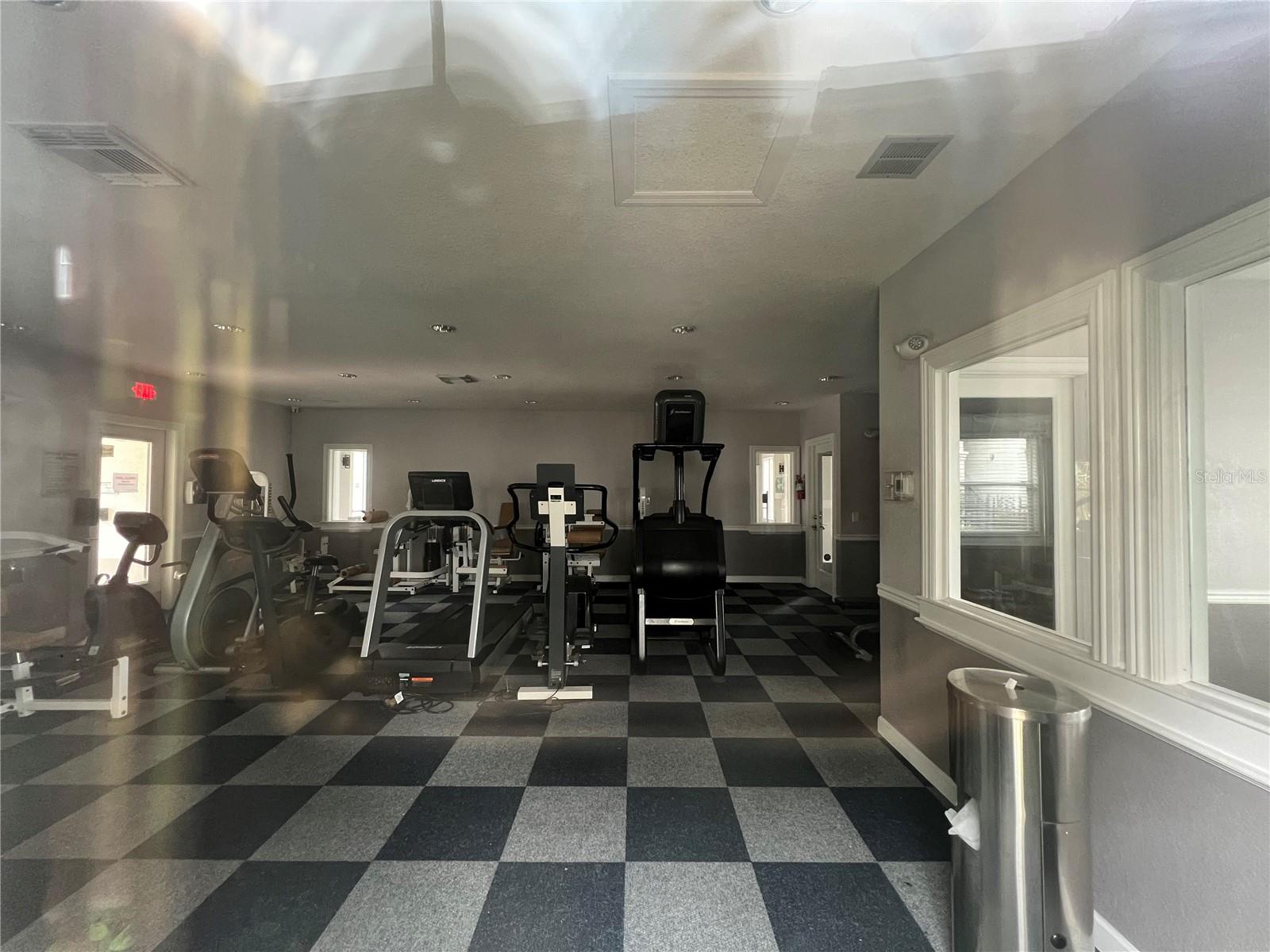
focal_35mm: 13
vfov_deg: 89.9
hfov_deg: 106.2
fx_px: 477
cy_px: 476
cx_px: 635
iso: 400
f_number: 1.8
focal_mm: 1.57
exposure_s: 1/60
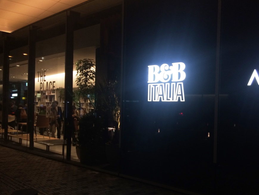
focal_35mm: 34
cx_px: 148
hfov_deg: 53.8
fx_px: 254
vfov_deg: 41.8
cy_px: 107
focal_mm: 4.15
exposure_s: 1/33
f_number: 2.2
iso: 50
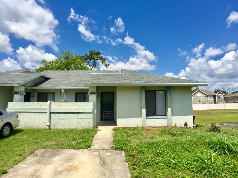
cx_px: 119
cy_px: 89
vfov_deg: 48.2
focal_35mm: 29
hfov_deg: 61.7
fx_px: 199
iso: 32
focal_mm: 4.15
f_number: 2.2
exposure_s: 1/3049
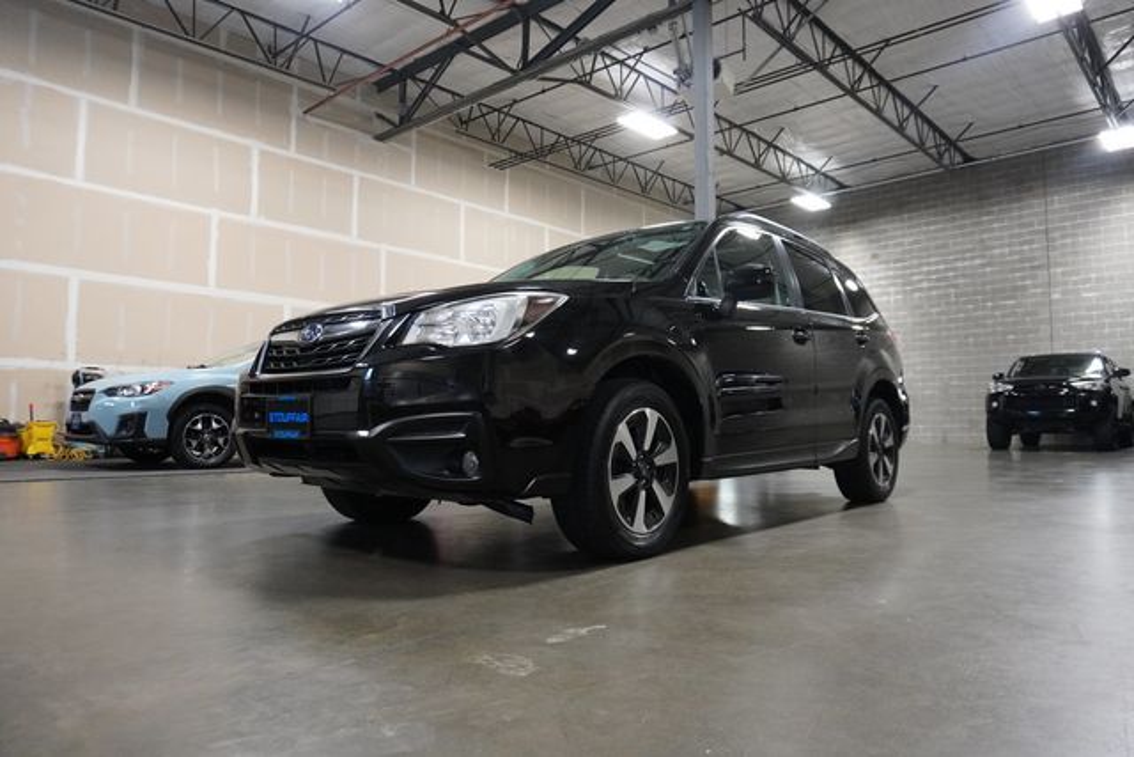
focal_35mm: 24
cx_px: 567
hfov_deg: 73.7
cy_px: 378
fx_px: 756
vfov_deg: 53.2
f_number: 4
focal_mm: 16
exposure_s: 1/160
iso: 3200
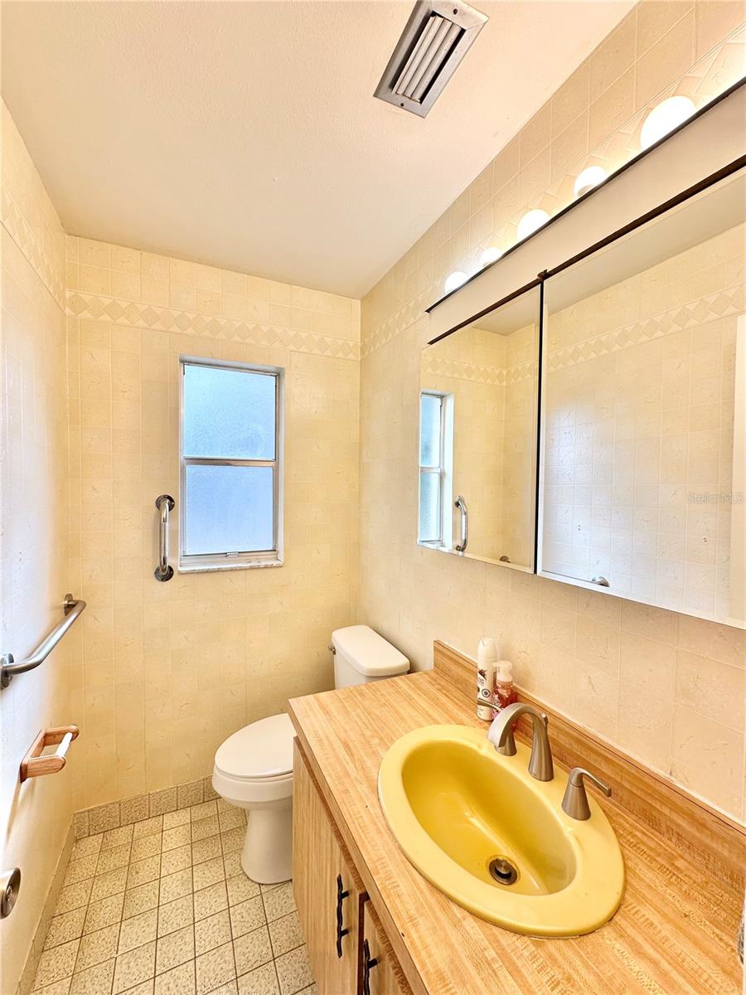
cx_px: 373
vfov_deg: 102.1
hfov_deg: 85.7
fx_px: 402
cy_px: 498
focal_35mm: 14
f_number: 2.2
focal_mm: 2.22
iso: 50
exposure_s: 1/120
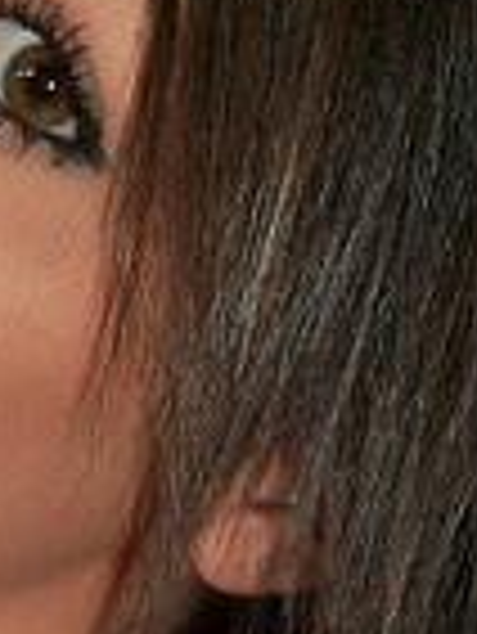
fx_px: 2568
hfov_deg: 10.5
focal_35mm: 140
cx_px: 11
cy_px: 533
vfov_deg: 14.0
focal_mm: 5.7
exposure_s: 1/30
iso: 160
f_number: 2.9
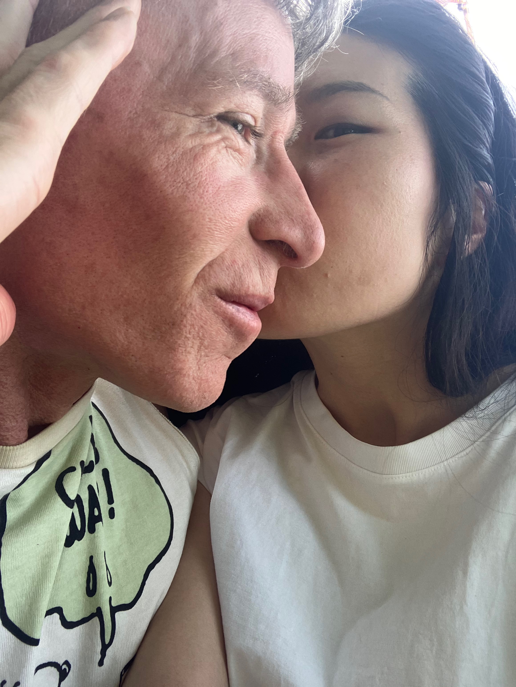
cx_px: 258
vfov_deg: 56.8
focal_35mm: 32
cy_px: 344
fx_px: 635
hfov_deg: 44.2
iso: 50
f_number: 2.2
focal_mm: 2.87
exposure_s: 1/121
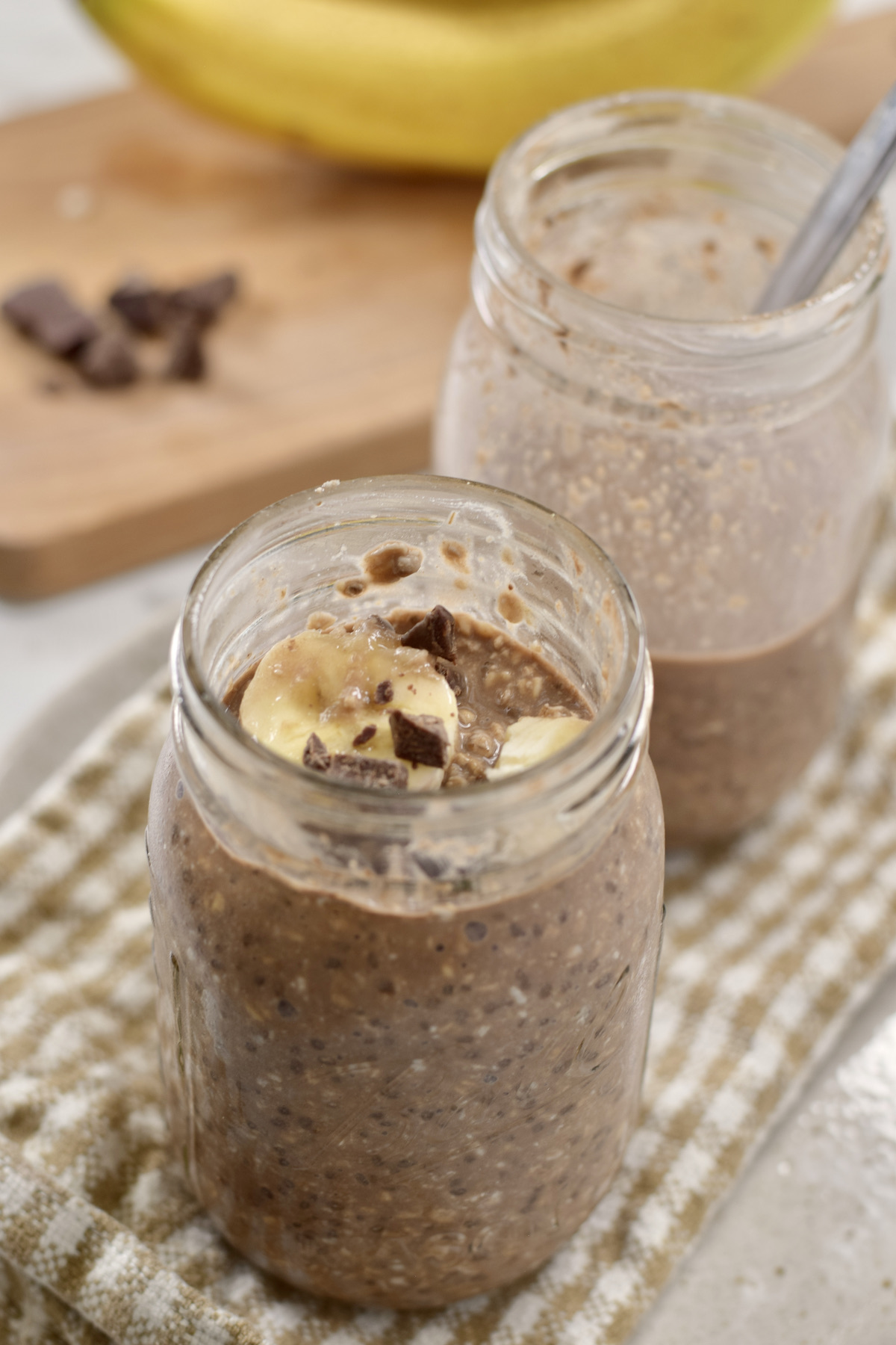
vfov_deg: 27.0
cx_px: 448
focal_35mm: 75
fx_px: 2800
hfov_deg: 18.2
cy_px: 672
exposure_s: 1/60
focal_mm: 50
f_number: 4.5
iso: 100
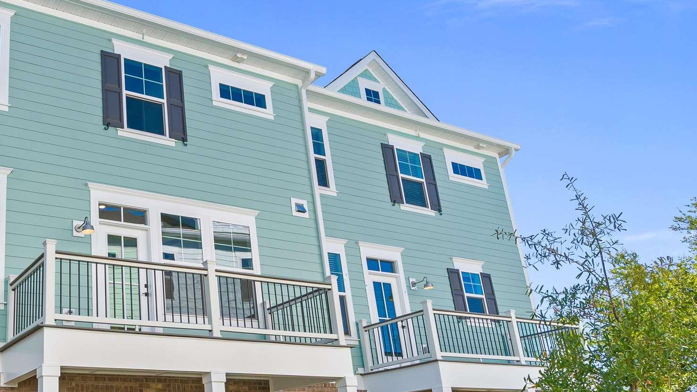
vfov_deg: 33.4
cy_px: 264
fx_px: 647
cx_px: 136
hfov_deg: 52.8
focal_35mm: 35
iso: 320
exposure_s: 1/250
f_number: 8
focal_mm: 16
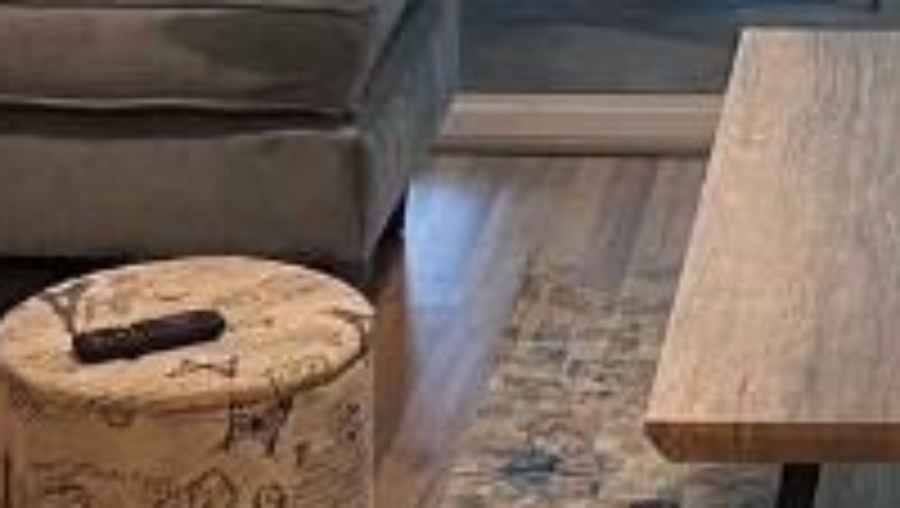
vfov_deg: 8.0
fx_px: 3464
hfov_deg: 14.4
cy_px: -508
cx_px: 1017
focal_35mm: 145
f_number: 1.8
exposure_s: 1/60
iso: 160
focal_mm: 4.25
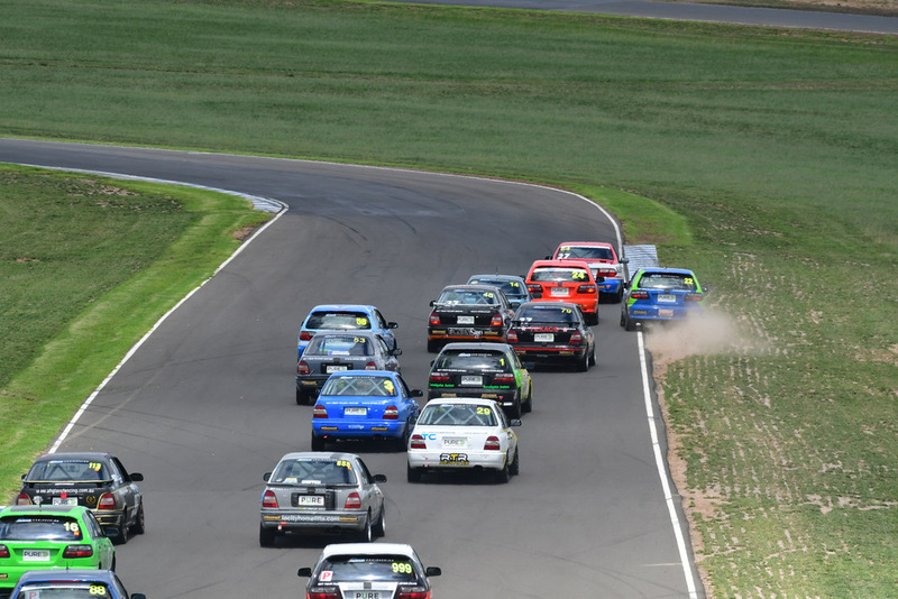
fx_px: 11603
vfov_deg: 3.0
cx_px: 449
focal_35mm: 465
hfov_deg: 4.4
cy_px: 300
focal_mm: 310
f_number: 10
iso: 320
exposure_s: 1/640
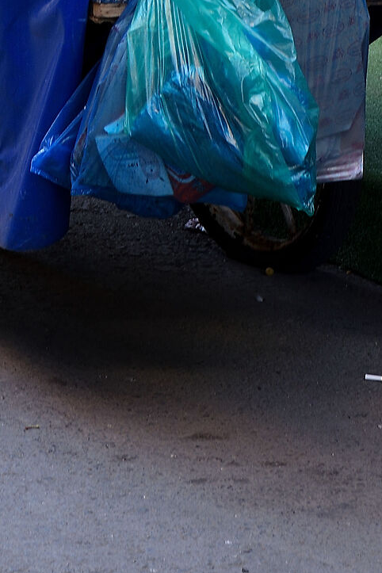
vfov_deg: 7.8
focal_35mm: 259
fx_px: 4122
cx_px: 114
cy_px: -293
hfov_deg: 5.3
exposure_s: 1/20
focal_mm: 52
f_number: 6.3
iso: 100
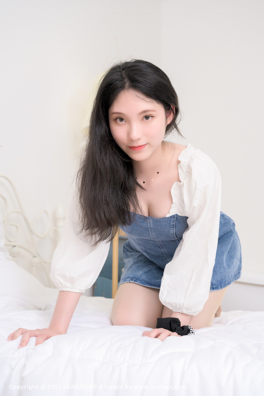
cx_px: 132
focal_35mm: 50
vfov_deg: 39.6
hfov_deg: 27.0
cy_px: 198
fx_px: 550
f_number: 5.6
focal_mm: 50
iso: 500
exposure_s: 1/160
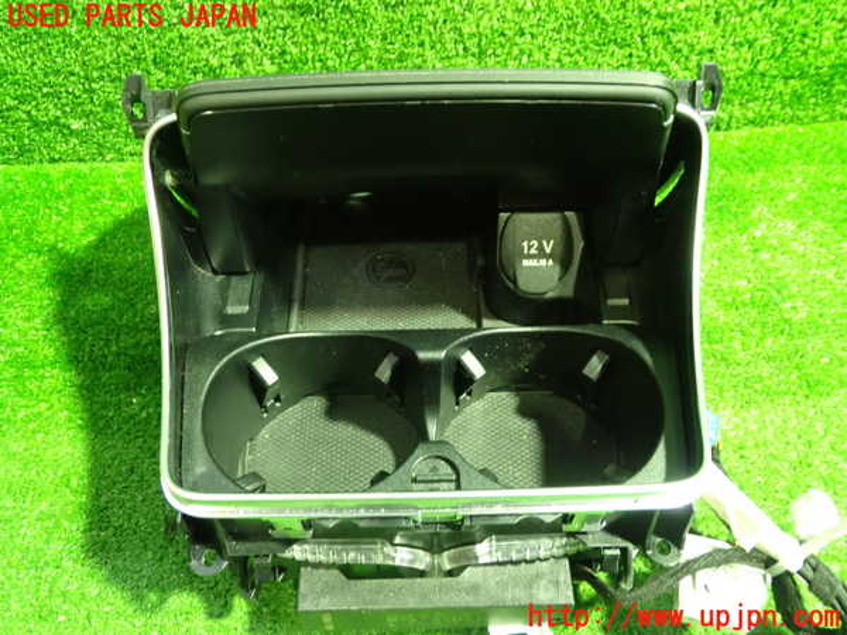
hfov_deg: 60.0
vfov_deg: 46.8
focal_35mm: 30
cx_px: 424
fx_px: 734
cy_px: 318
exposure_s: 1/15
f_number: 2.3
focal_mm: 5.4
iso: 800
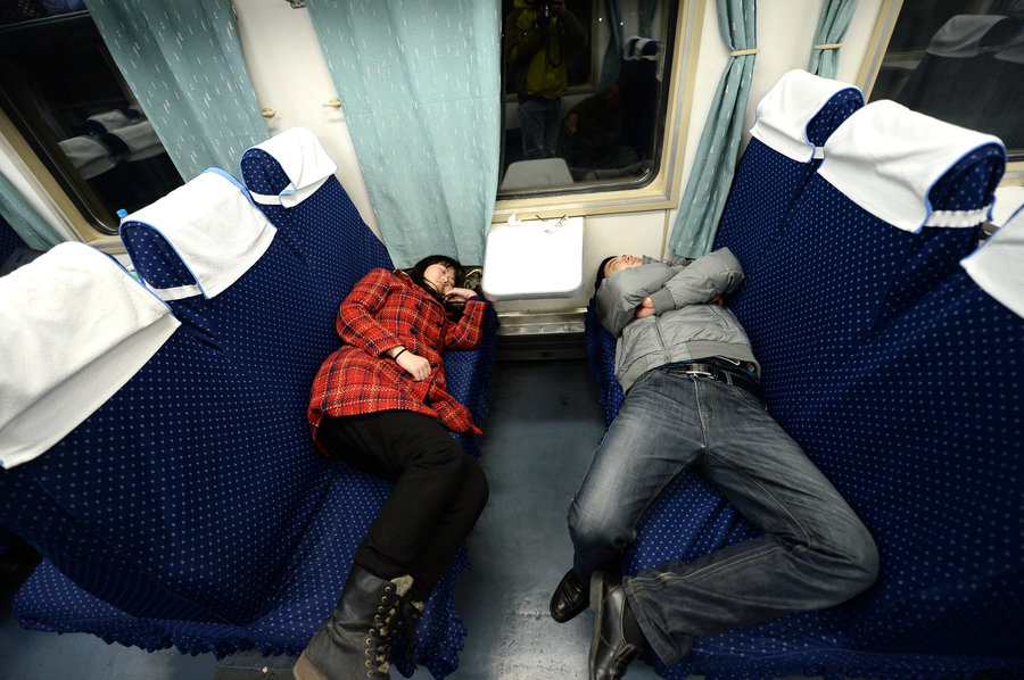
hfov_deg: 104.3
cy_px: 340
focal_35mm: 14
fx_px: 398
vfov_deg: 81.1
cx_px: 512
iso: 1000
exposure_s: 1/20
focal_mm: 14
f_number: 2.8
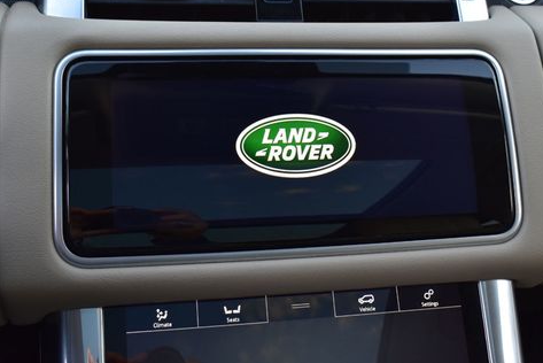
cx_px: 293
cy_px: 119
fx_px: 765
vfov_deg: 26.5
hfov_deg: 39.1
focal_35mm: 51
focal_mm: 25
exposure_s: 1/20
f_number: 6.3
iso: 400
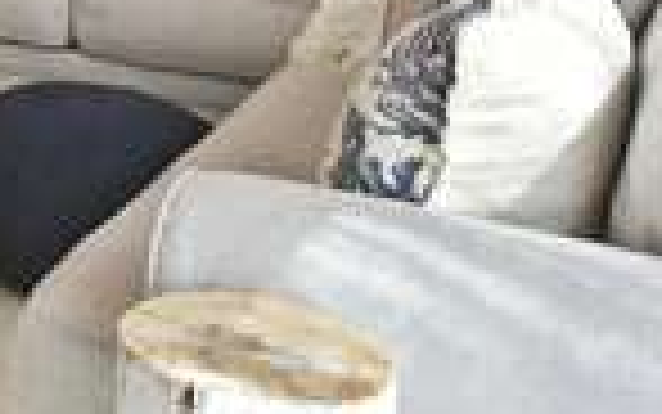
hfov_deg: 18.5
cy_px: -648
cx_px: -522
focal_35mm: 88
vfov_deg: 11.6
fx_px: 1582
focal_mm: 11
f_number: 8
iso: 400
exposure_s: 1/40
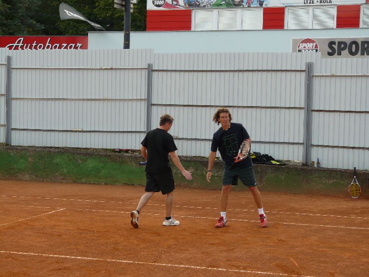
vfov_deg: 20.7
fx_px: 757
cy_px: 138
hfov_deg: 27.4
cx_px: 184
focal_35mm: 71
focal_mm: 11.7
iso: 100
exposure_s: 1/200
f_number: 4
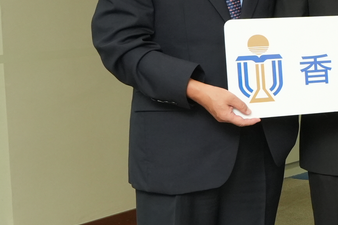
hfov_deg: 17.7
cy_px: 63
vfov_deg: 15.3
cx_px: 634
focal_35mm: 89
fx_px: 835
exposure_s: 1/160
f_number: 5.6
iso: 1600
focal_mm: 22
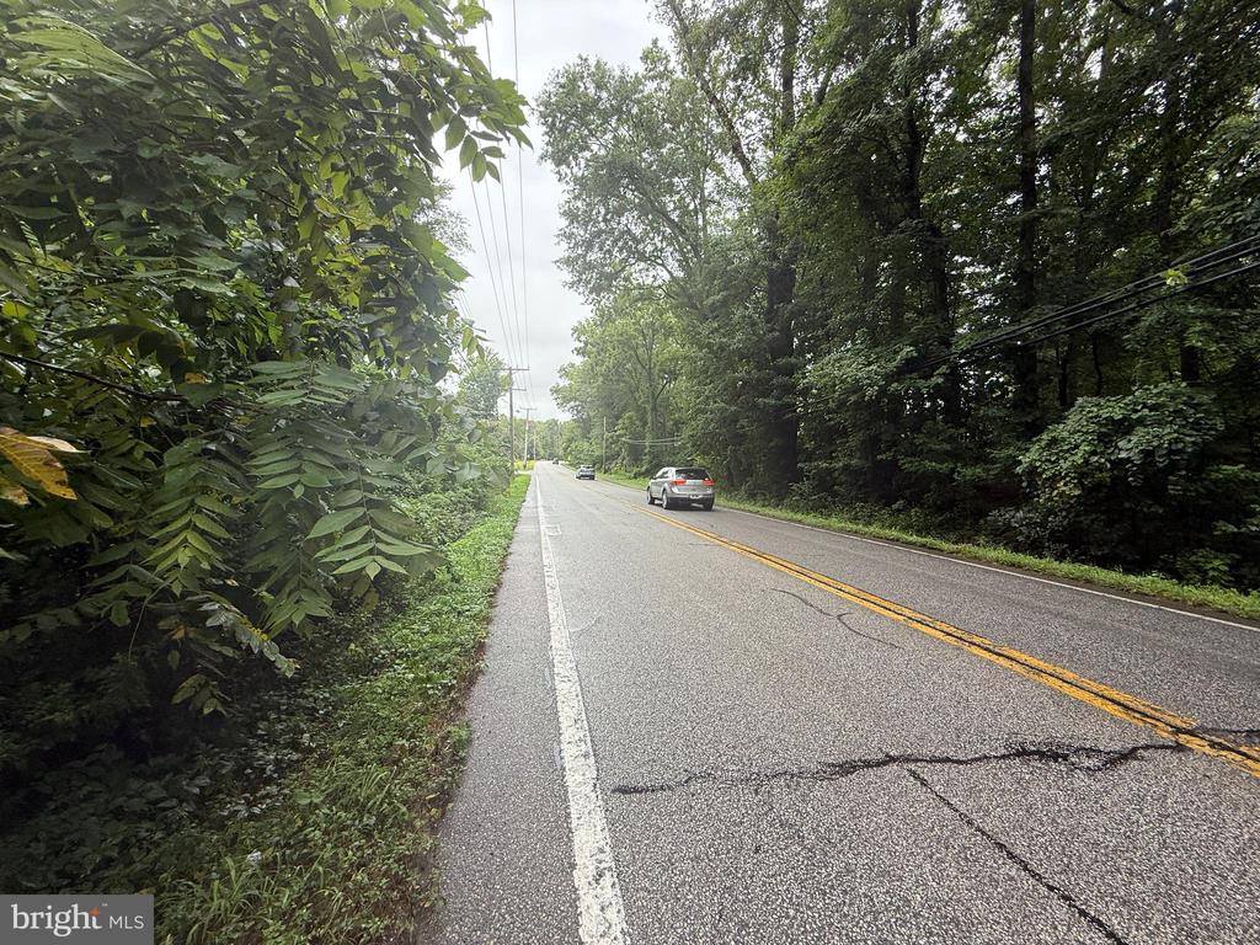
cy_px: 472
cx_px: 630
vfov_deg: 85.7
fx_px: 510
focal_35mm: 14
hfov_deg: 102.1
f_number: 2.2
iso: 64
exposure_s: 1/105
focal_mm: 2.22
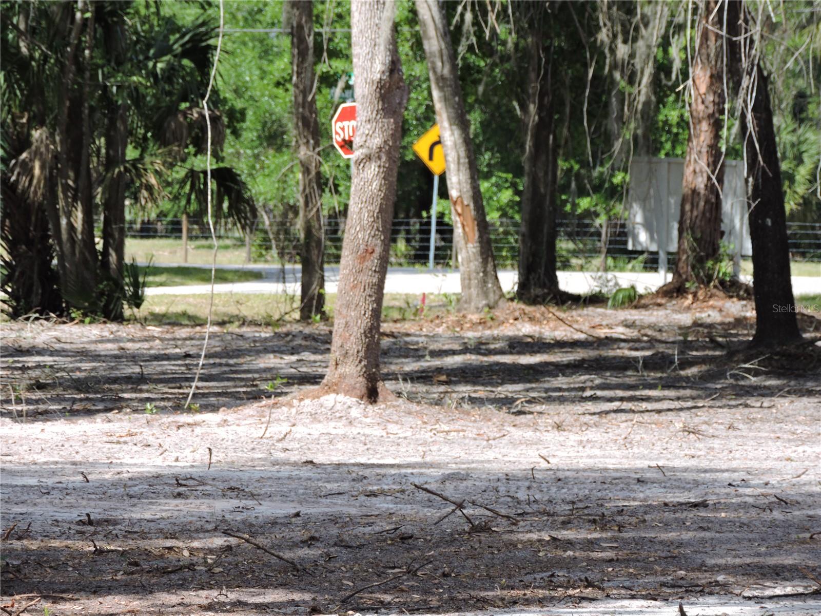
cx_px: 410
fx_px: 7708
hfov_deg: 6.1
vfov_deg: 4.6
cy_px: 308
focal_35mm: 325
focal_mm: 58
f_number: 4.8
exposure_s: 1/200
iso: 100
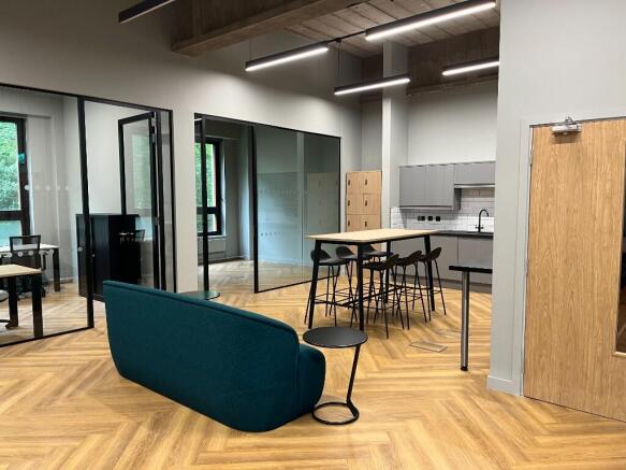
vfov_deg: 53.0
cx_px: 313
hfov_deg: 67.3
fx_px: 470
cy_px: 235
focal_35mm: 26
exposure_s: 1/50
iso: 100
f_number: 1.6
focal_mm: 5.1
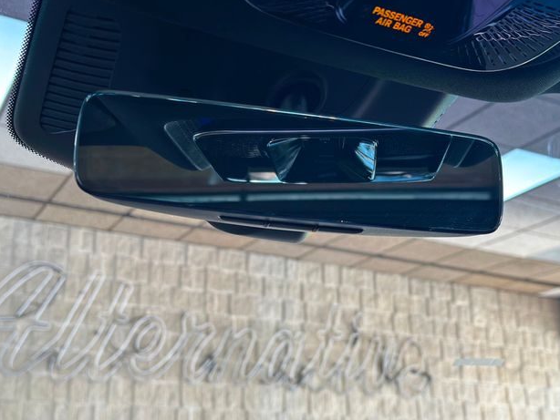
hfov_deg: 38.2
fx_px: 809
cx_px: 290
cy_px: 216
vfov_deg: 29.1
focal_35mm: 50
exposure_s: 1/120
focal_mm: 6.86
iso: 100
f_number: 1.78
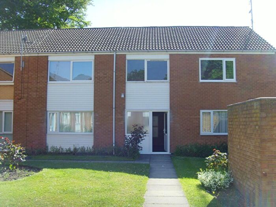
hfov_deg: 47.9
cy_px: 104
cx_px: 138
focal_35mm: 39
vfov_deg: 36.8
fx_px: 311
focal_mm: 6.6
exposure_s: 1/350
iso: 80
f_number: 3.5
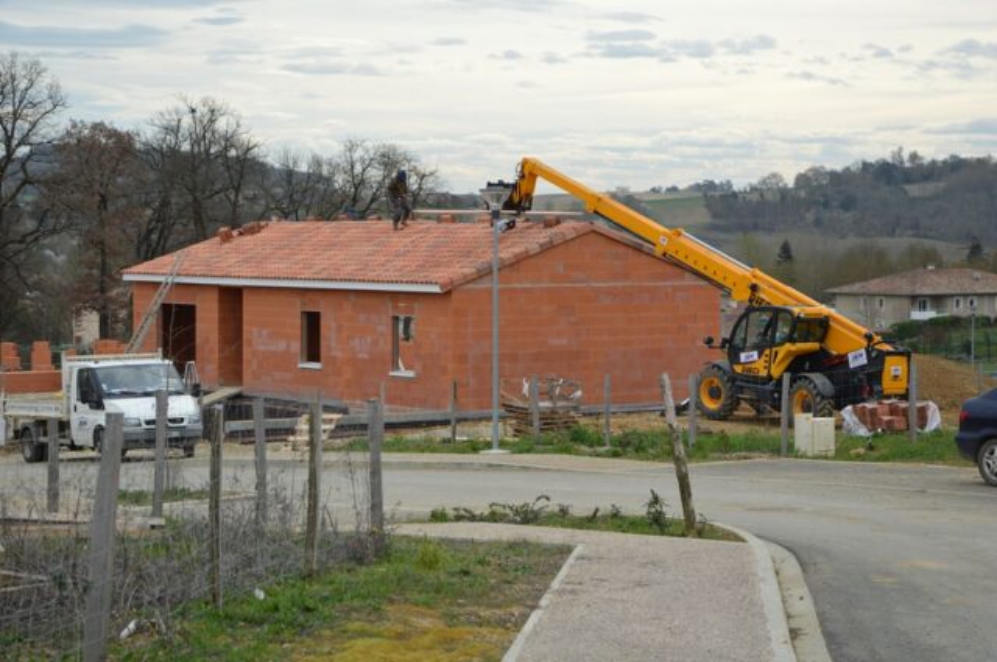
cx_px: 498
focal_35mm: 87
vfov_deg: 15.7
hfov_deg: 23.4
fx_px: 2406
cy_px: 331
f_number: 7.1
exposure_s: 1/200
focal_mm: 58
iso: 100
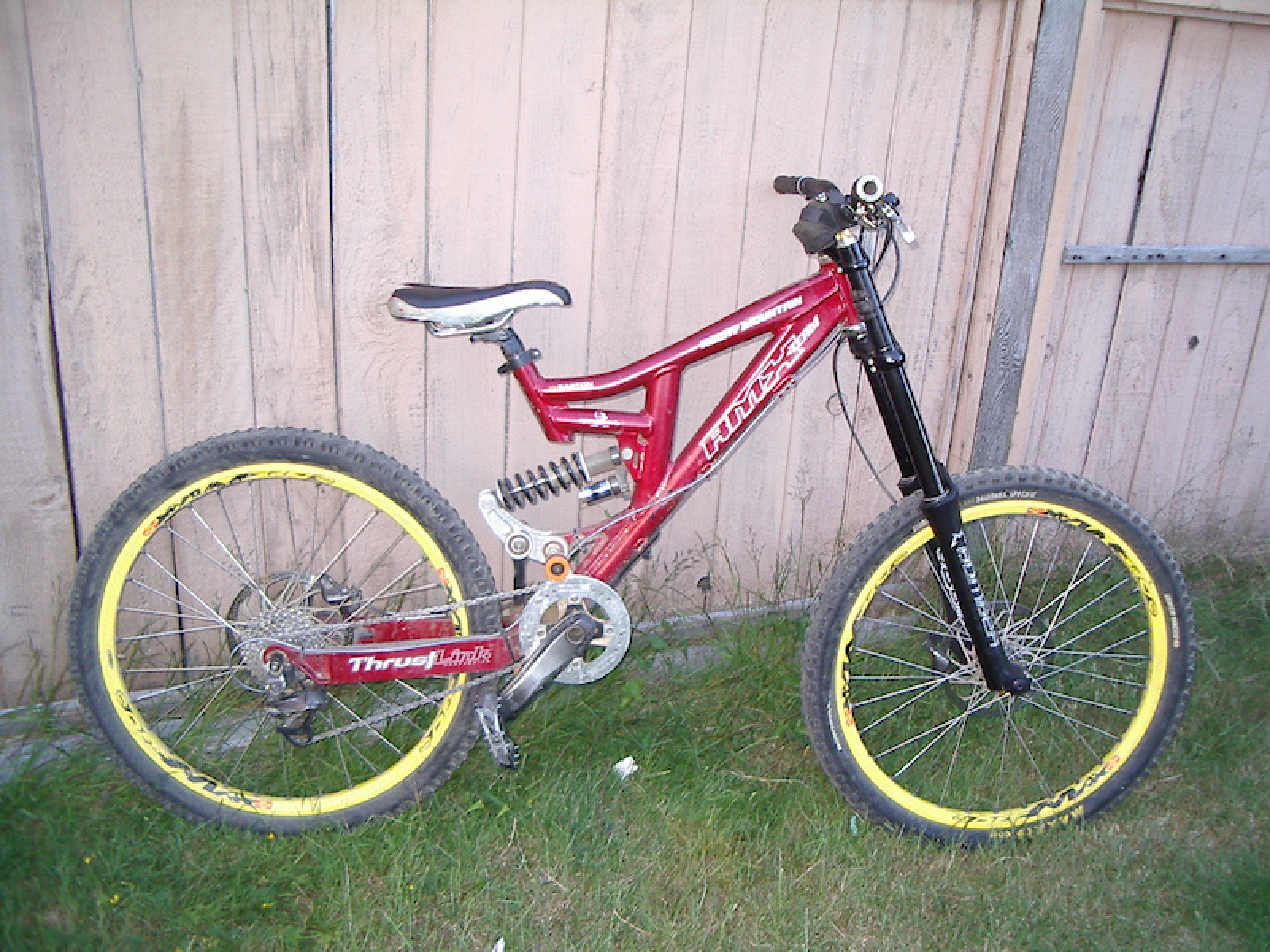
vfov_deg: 37.7
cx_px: 635
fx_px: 1394
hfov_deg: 49.0
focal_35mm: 38
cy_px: 476
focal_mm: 5.8
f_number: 2.6
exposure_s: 1/60
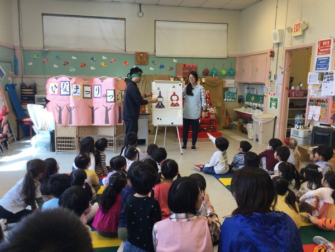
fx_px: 300
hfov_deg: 58.4
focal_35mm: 31
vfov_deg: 45.4
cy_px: 126
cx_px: 168
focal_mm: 3.3
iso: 25
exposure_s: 1/40
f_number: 2.4
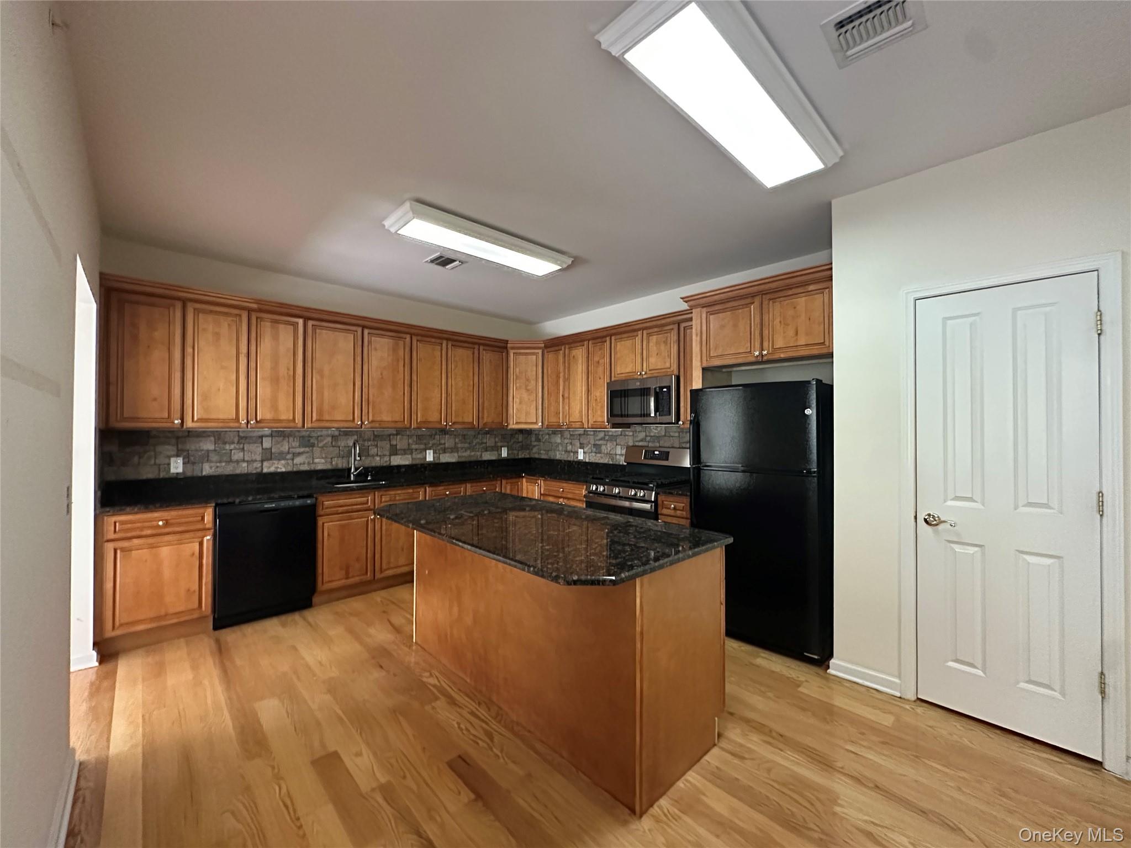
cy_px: 424
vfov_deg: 85.7
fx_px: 457
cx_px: 566
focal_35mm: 14
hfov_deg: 102.1
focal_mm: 2.22
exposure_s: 1/60
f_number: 2.2
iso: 1250
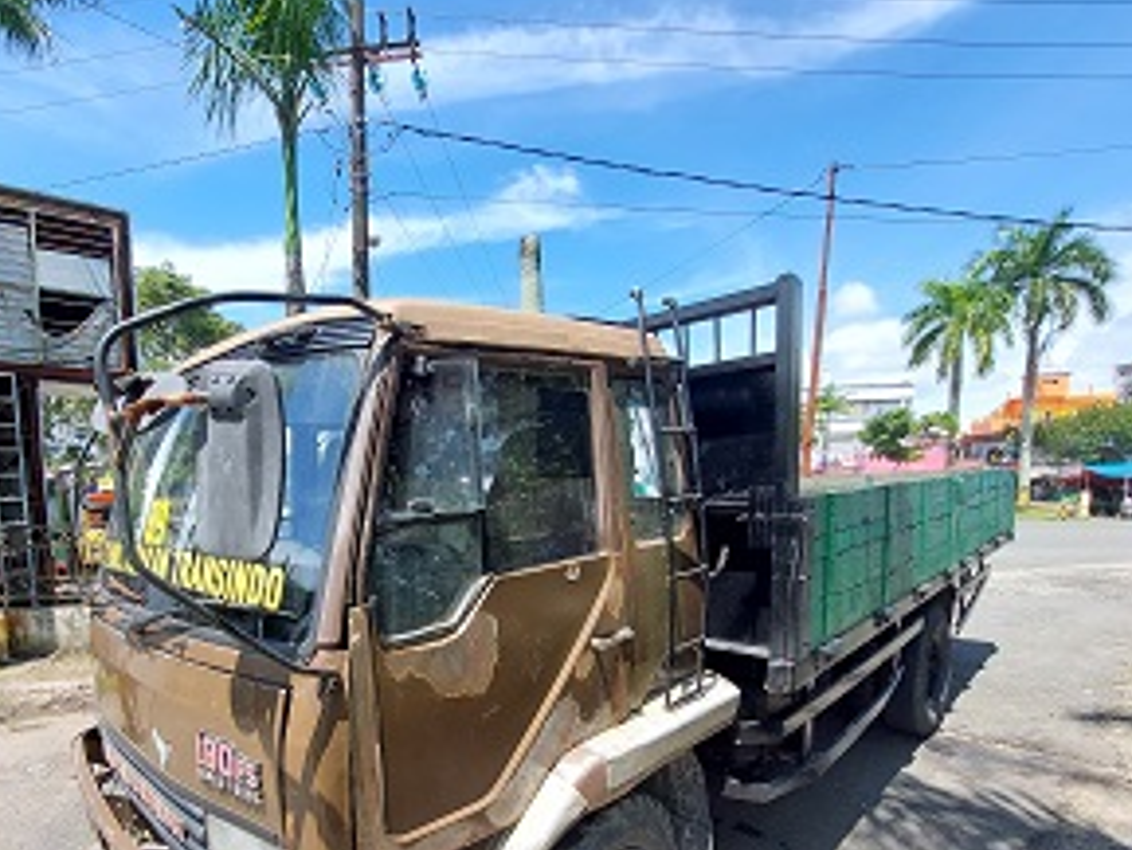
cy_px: 564
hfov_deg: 86.1
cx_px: 427
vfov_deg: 69.7
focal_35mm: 18
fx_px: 589
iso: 50
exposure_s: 1/726
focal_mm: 1.74
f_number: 2.2
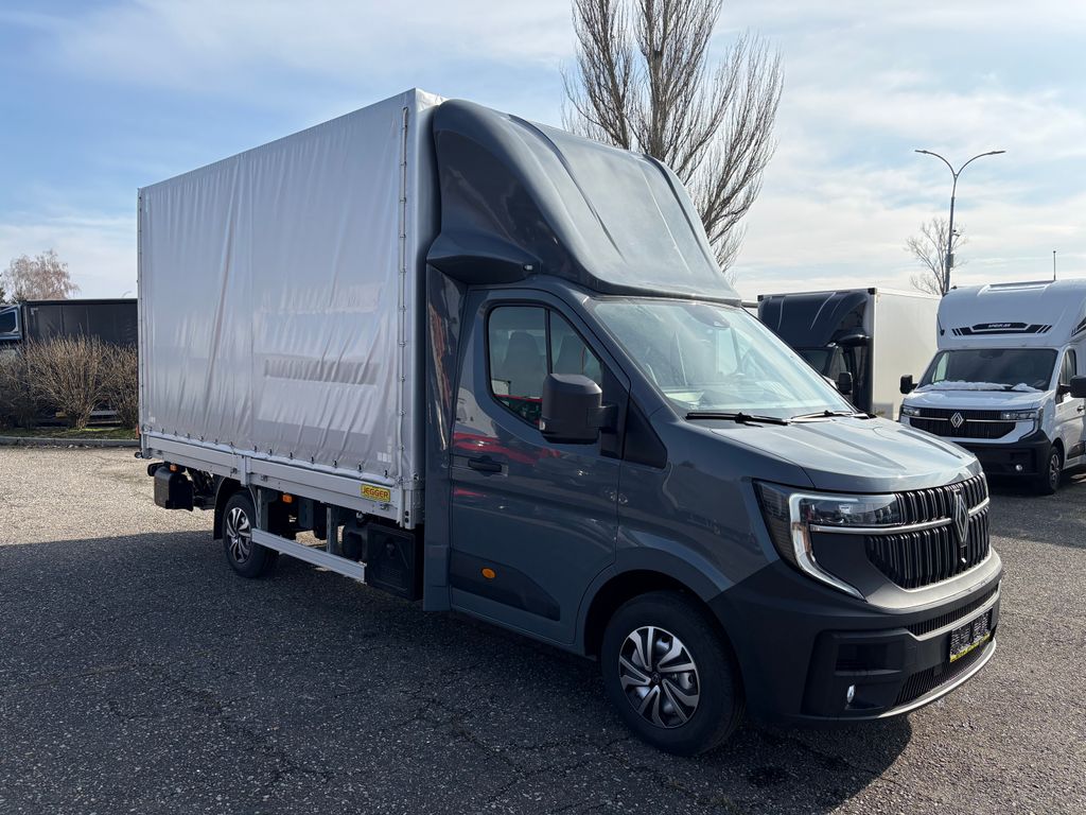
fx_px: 816
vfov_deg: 53.1
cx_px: 543
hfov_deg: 67.3
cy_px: 408
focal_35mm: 26
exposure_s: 1/3623
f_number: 1.6
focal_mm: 5.96
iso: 50
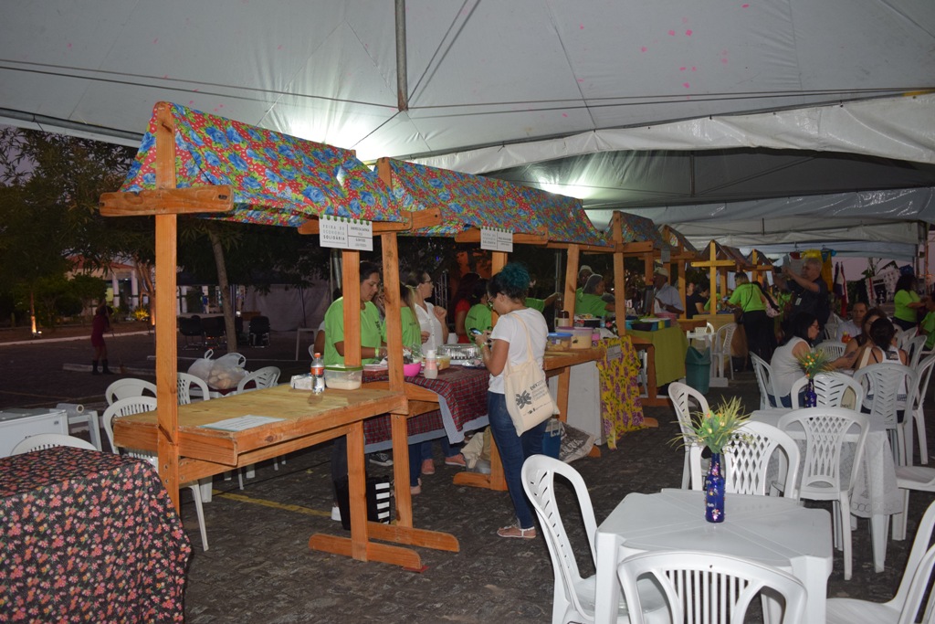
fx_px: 701
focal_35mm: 27
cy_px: 312
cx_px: 468
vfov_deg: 47.9
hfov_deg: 67.4
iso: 800
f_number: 4.5
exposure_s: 1/80
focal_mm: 18
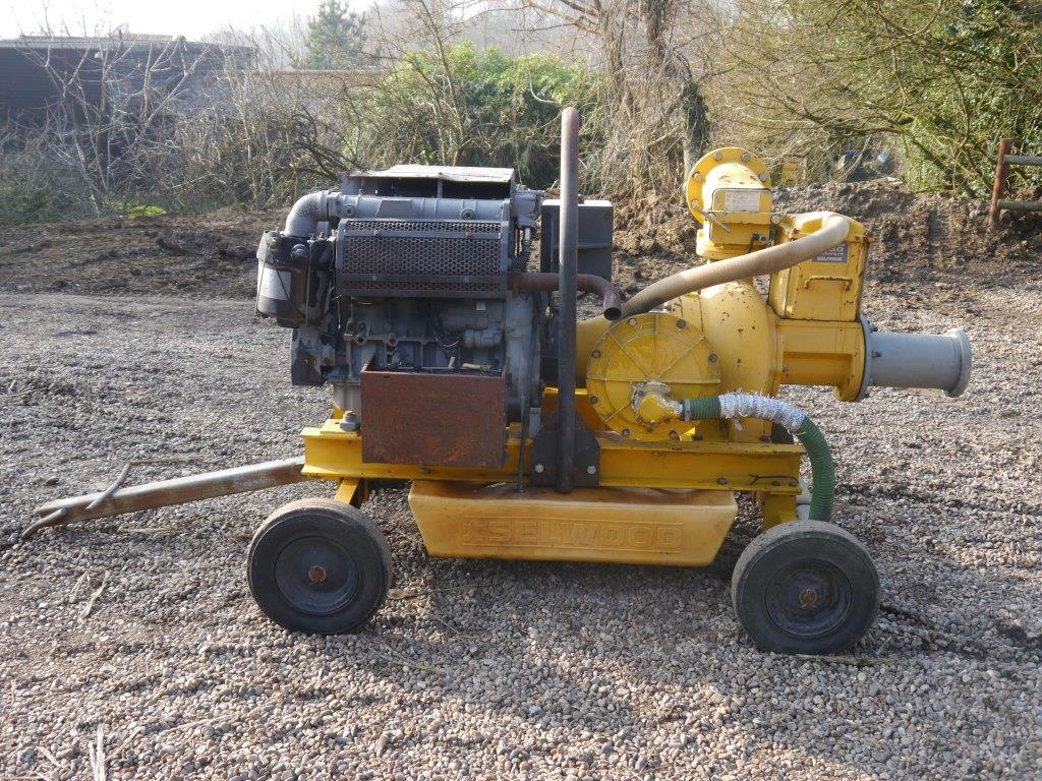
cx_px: 521
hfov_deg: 51.4
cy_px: 390
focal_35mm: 36
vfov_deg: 39.7
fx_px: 1084
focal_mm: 18
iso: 160
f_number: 5
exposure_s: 1/125
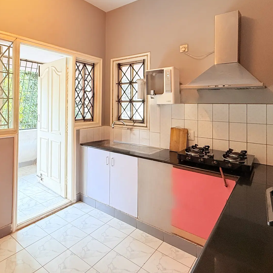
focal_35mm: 23
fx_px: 205
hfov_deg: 64.4
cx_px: 79
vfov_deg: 66.2
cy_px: 101
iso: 100
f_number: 2.2
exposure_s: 1/100
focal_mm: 2.22
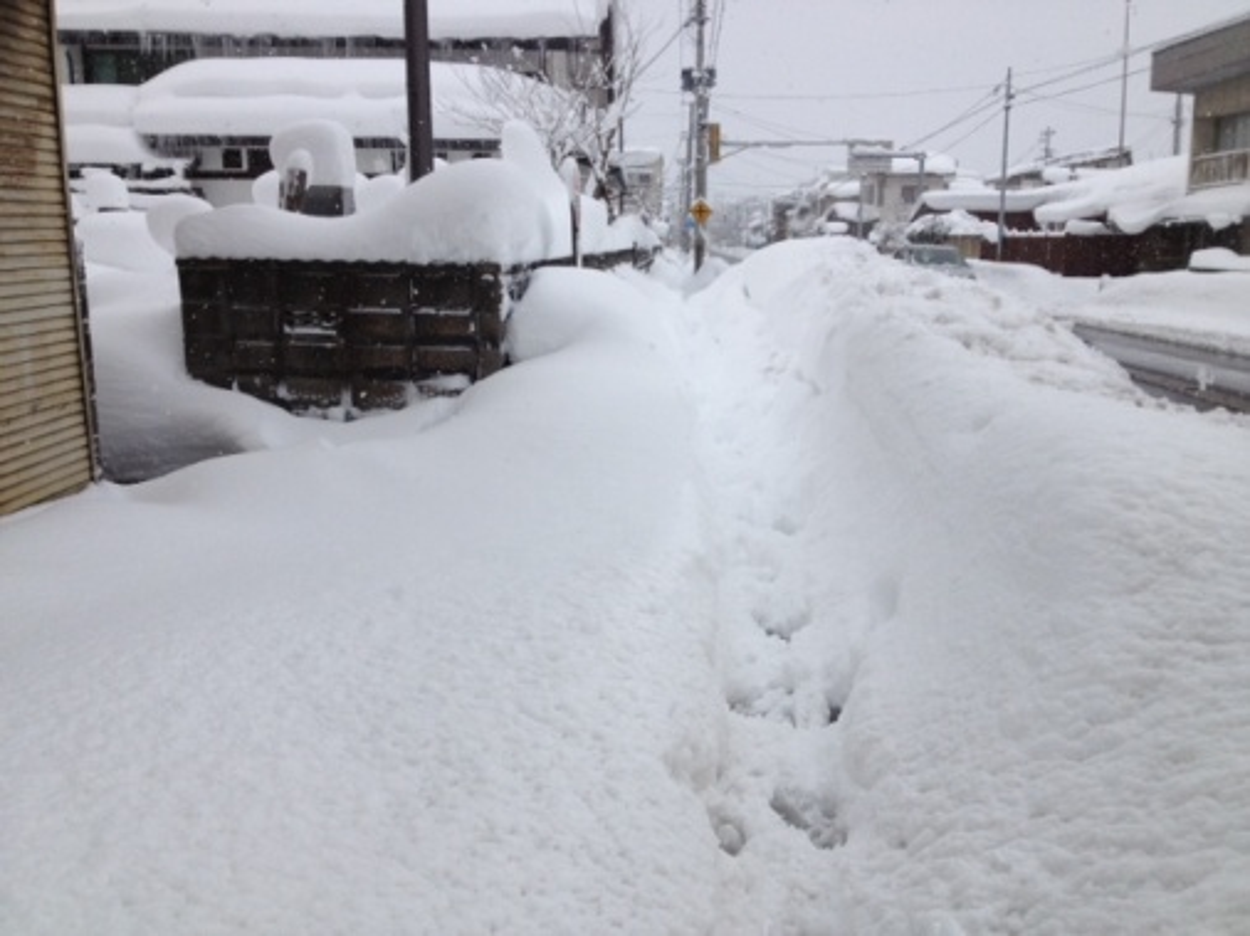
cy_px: 468
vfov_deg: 40.7
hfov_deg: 52.6
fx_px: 1263
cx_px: 625
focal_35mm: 35
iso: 50
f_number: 2.4
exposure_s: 1/2762
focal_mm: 4.28
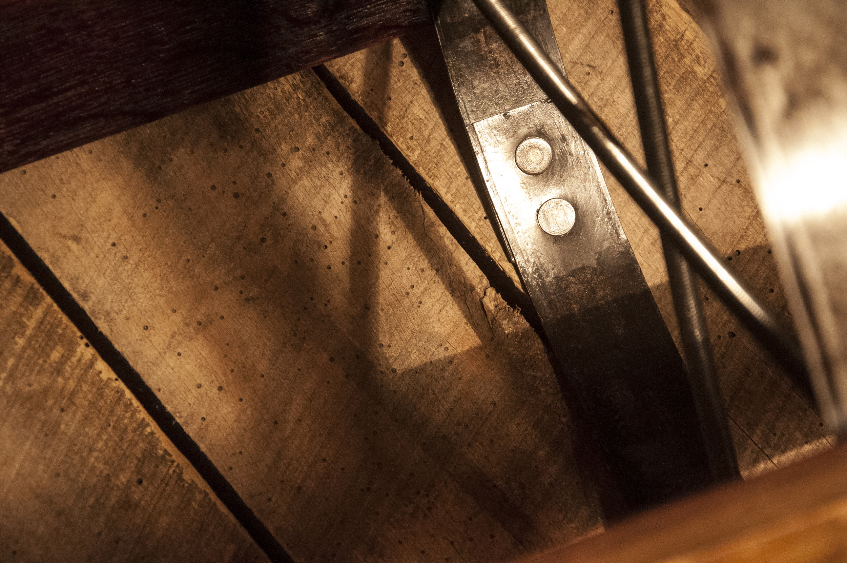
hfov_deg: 18.2
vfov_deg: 12.1
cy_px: 282
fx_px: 2643
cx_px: 424
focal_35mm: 112
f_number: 5.3
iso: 6400
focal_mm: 75
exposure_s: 1/50
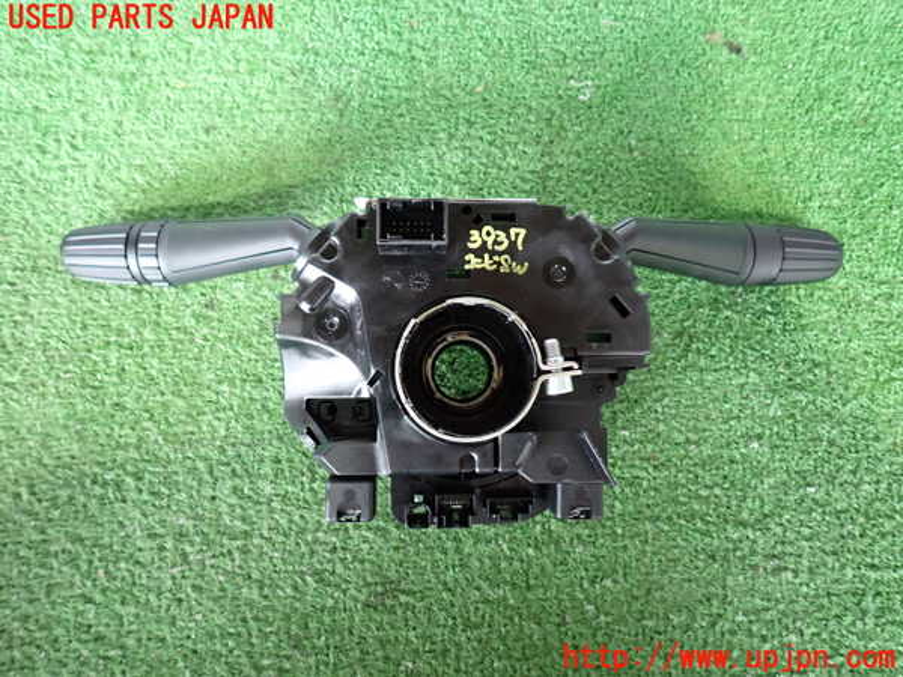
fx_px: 652
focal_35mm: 25
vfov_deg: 54.9
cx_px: 452
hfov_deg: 69.4
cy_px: 338
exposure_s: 1/30
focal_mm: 4.5
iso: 500
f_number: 2
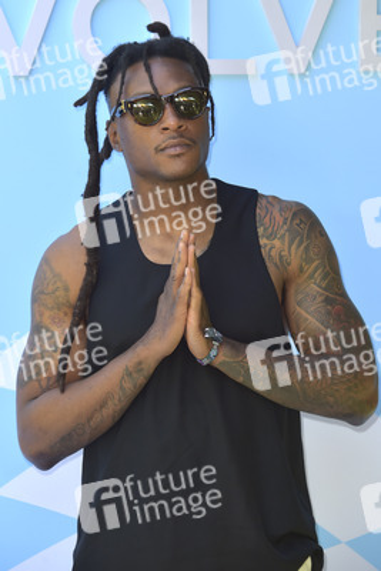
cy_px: 286
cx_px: 190
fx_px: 2379
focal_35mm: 150
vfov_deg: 13.7
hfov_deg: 9.2
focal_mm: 150
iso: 400
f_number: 6.3
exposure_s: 1/250
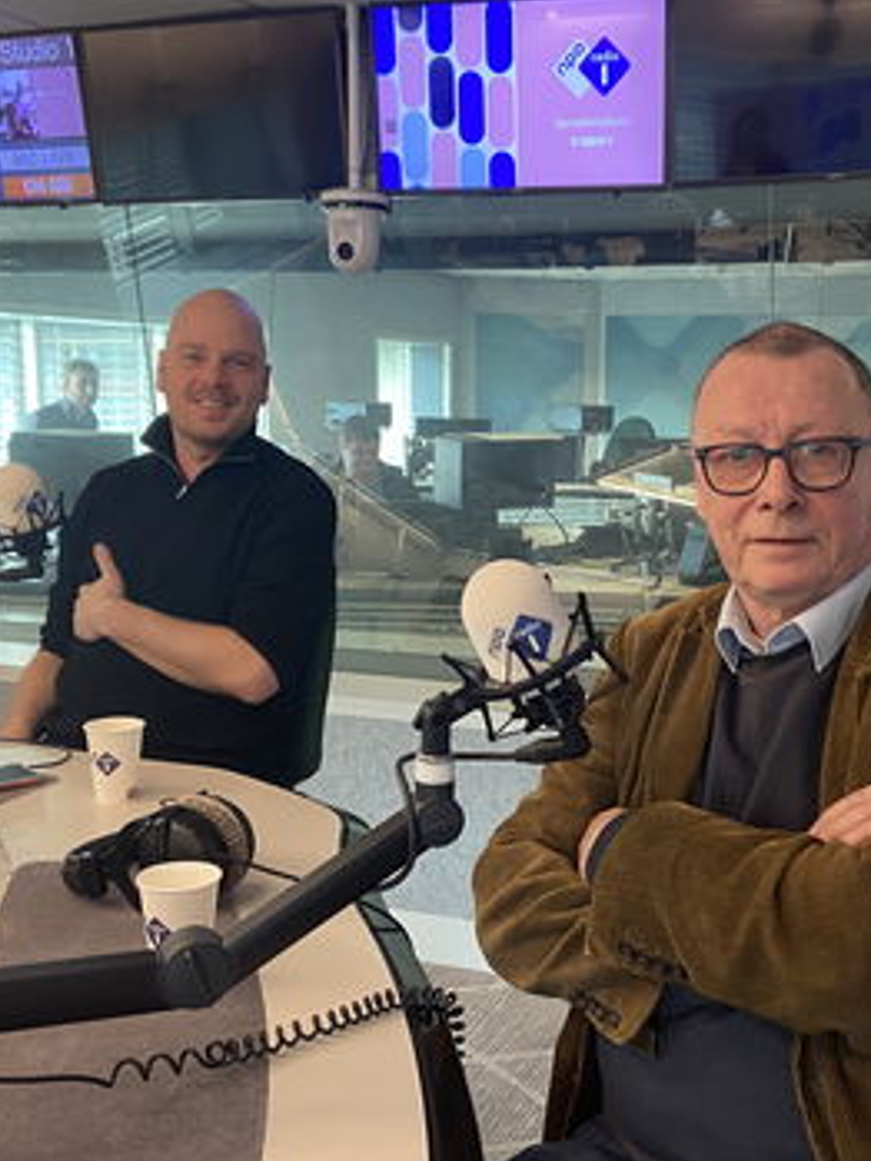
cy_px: 595
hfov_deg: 34.2
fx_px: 1408
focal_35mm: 42
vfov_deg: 44.8
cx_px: 549
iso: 250
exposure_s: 1/51
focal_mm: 4.25
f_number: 1.8
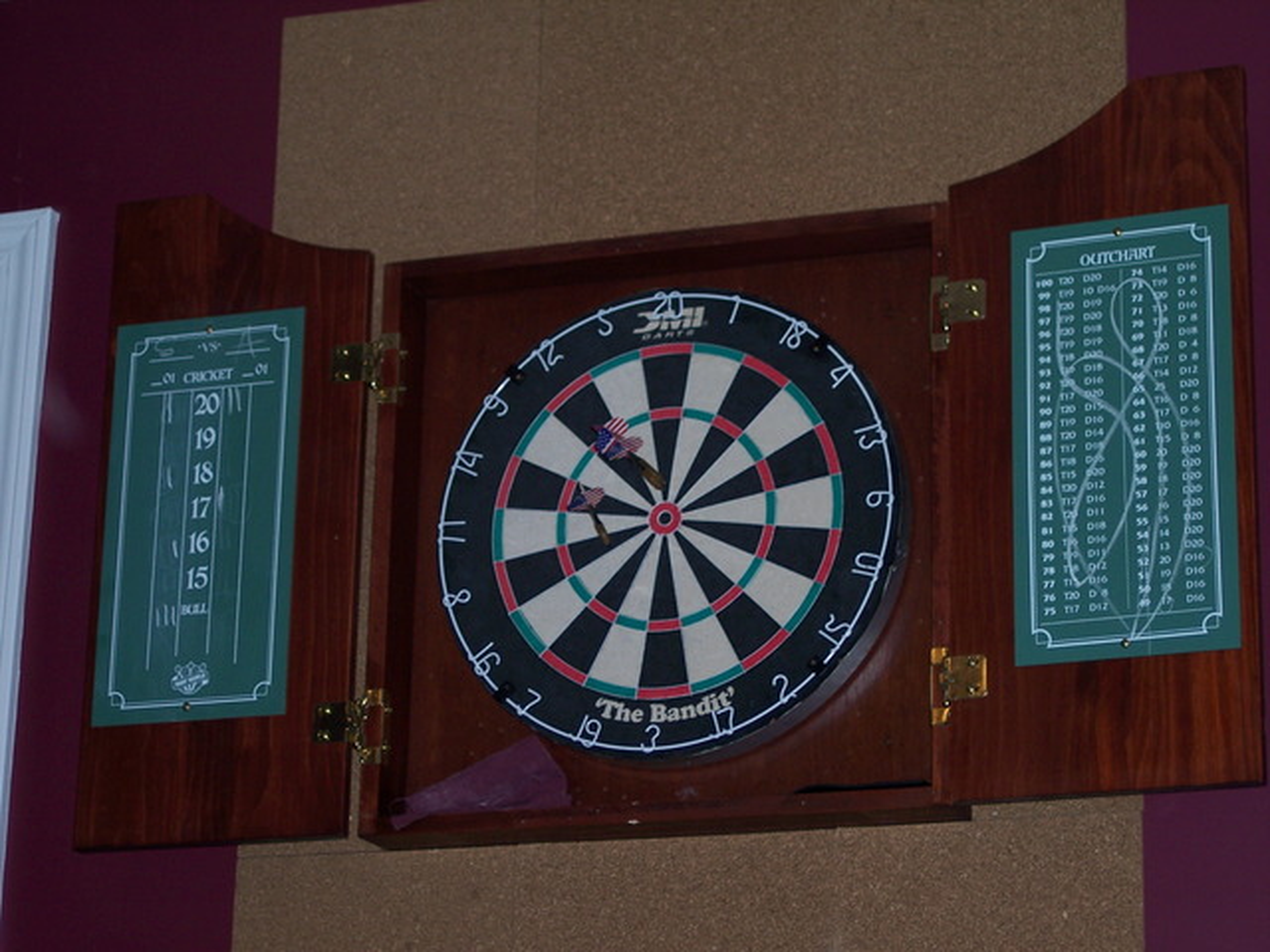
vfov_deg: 14.2
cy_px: 476
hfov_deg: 18.9
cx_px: 635
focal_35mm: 104
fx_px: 3816
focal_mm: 21.3
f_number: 4.8
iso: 100
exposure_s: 1/125
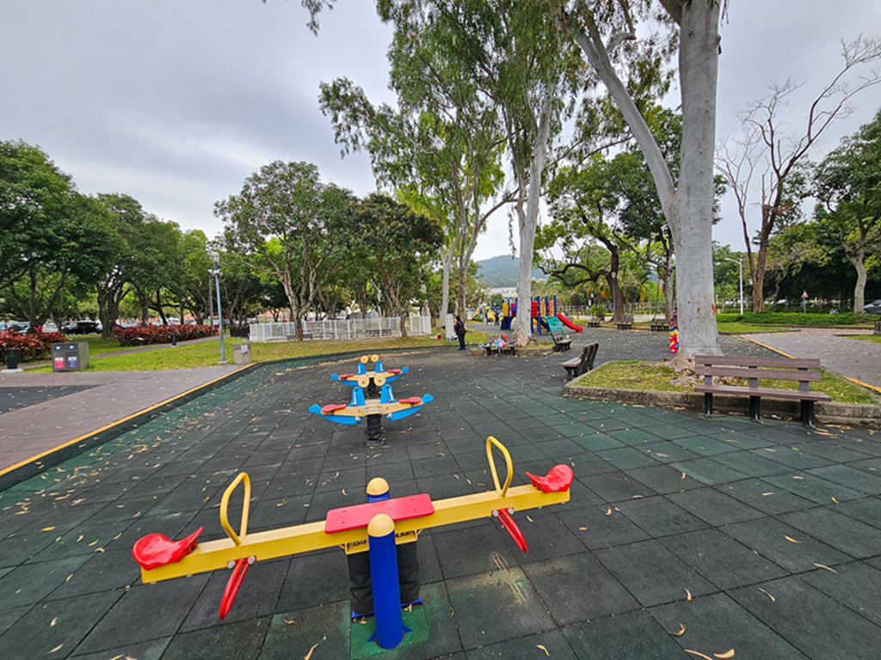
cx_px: 440
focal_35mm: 13
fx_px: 331
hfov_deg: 106.2
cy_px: 330
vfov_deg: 89.9
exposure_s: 1/470
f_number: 2.2
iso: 50
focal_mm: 2.2
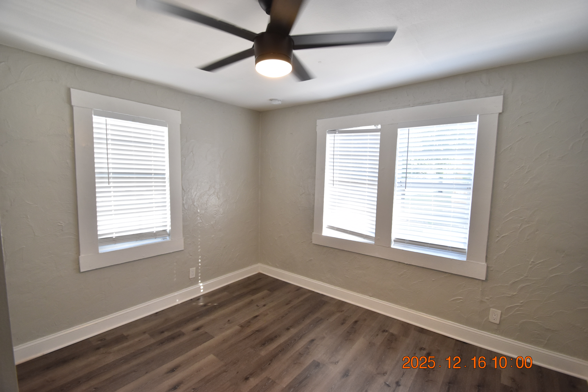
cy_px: 196
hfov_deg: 100.4
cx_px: 294
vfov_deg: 77.3
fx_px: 245
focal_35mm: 15
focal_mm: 10
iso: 800
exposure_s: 1/125
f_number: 3.5
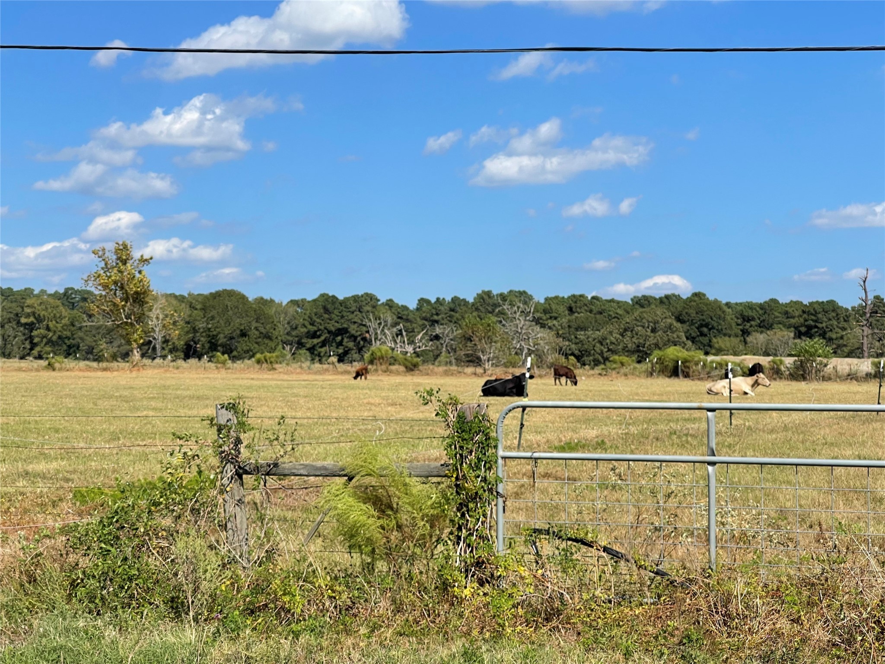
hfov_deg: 30.3
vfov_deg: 22.9
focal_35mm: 64
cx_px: 442
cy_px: 332
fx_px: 1636
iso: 20
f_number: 2.2
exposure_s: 1/1876
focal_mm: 7.5
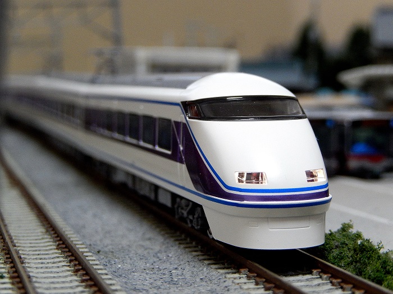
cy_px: 147
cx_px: 196
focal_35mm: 95
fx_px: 1079
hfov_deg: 20.7
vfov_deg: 15.6
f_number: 5.2
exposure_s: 1/15
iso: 500
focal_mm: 17
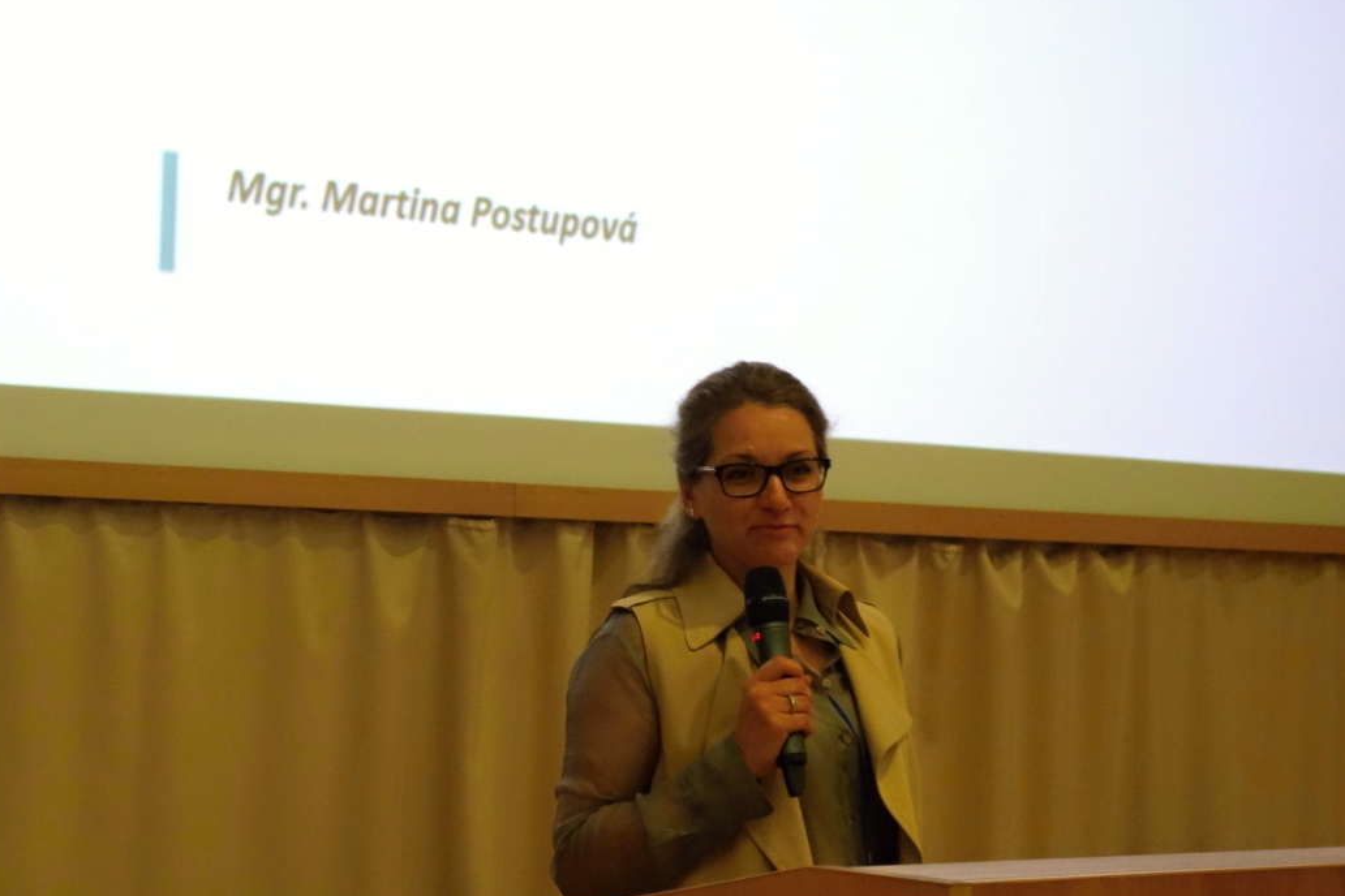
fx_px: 2354
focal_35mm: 63
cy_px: 504
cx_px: 669
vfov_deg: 21.6
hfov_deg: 31.9
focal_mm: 18.88
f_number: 3.2
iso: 800
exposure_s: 1/50
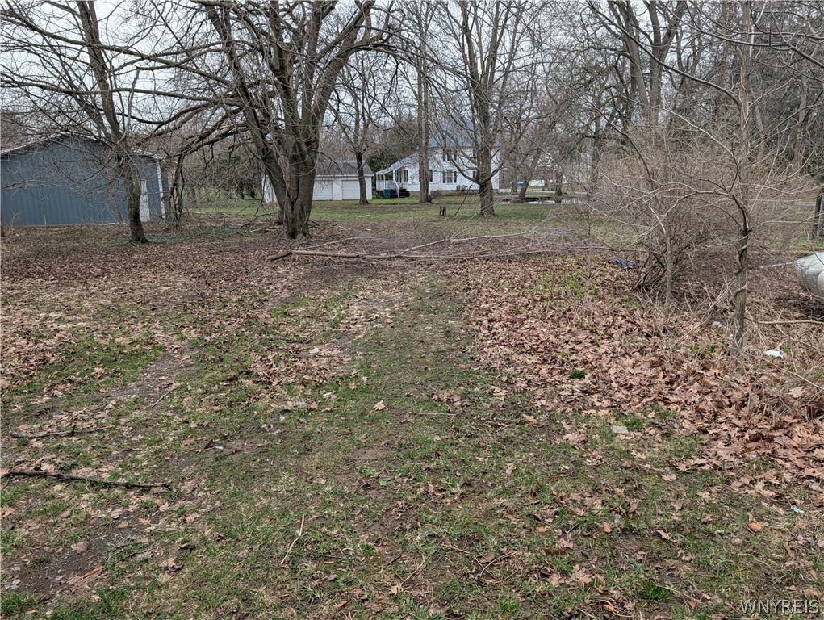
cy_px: 310
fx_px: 572
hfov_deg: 71.5
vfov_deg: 56.9
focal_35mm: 24
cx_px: 412
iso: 21
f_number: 1.68
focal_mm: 6.9
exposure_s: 1/207
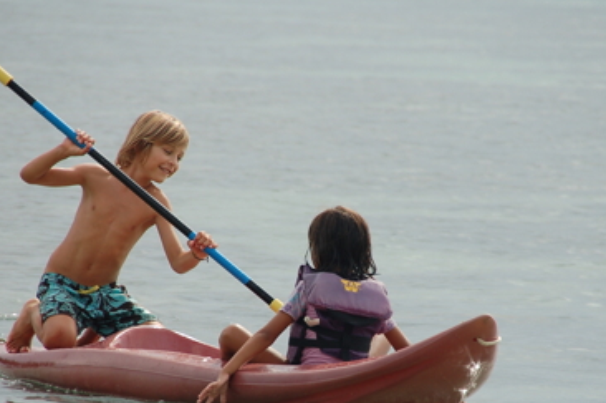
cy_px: 265
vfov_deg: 2.4
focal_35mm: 564
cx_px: 316
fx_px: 9481
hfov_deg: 3.7
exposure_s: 1/400
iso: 200
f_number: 6.3
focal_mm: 250
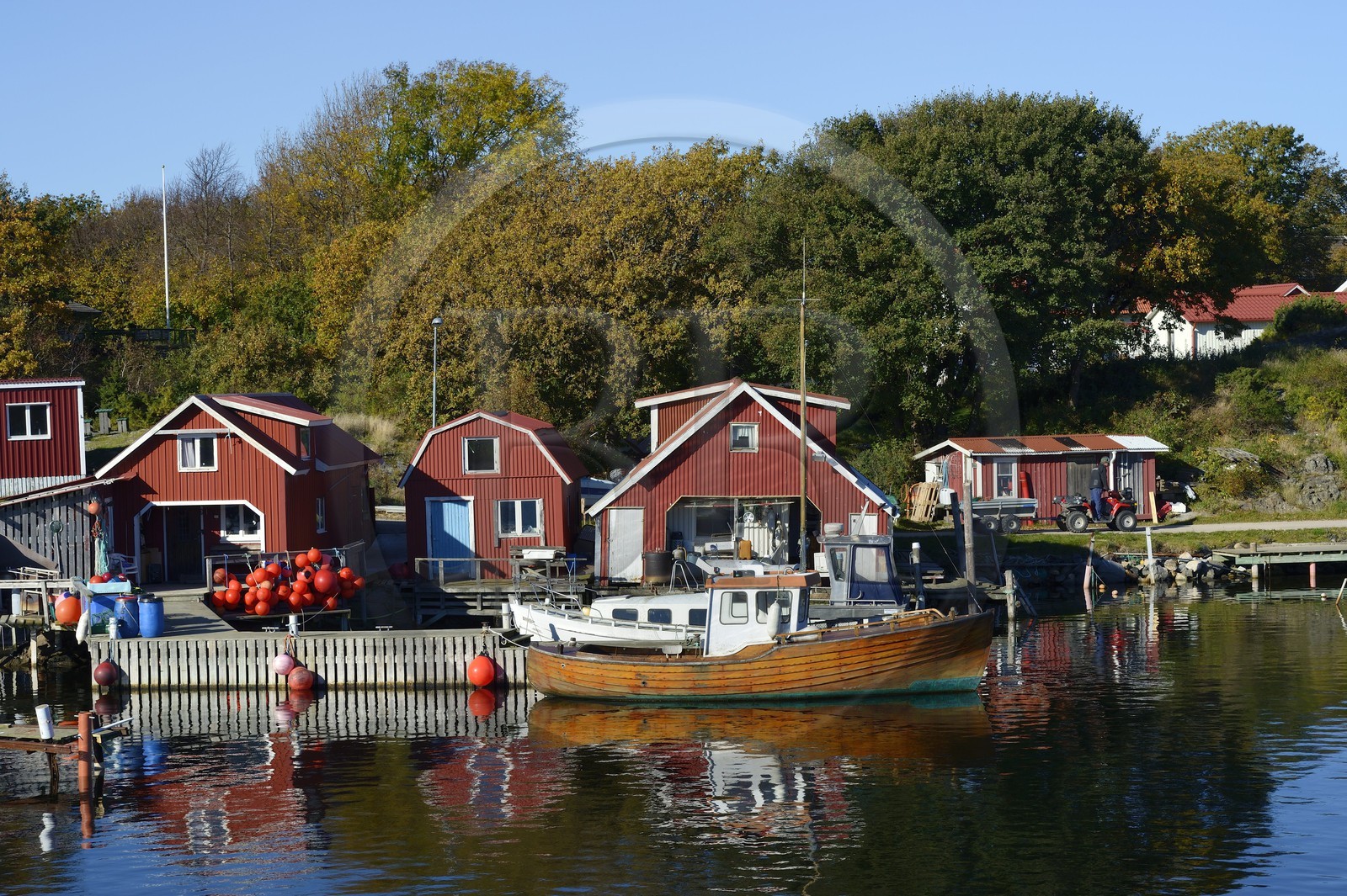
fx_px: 2992
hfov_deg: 25.4
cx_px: 674
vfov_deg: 17.0
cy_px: 448
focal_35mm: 80
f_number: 11
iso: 200
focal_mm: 80
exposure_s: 1/320
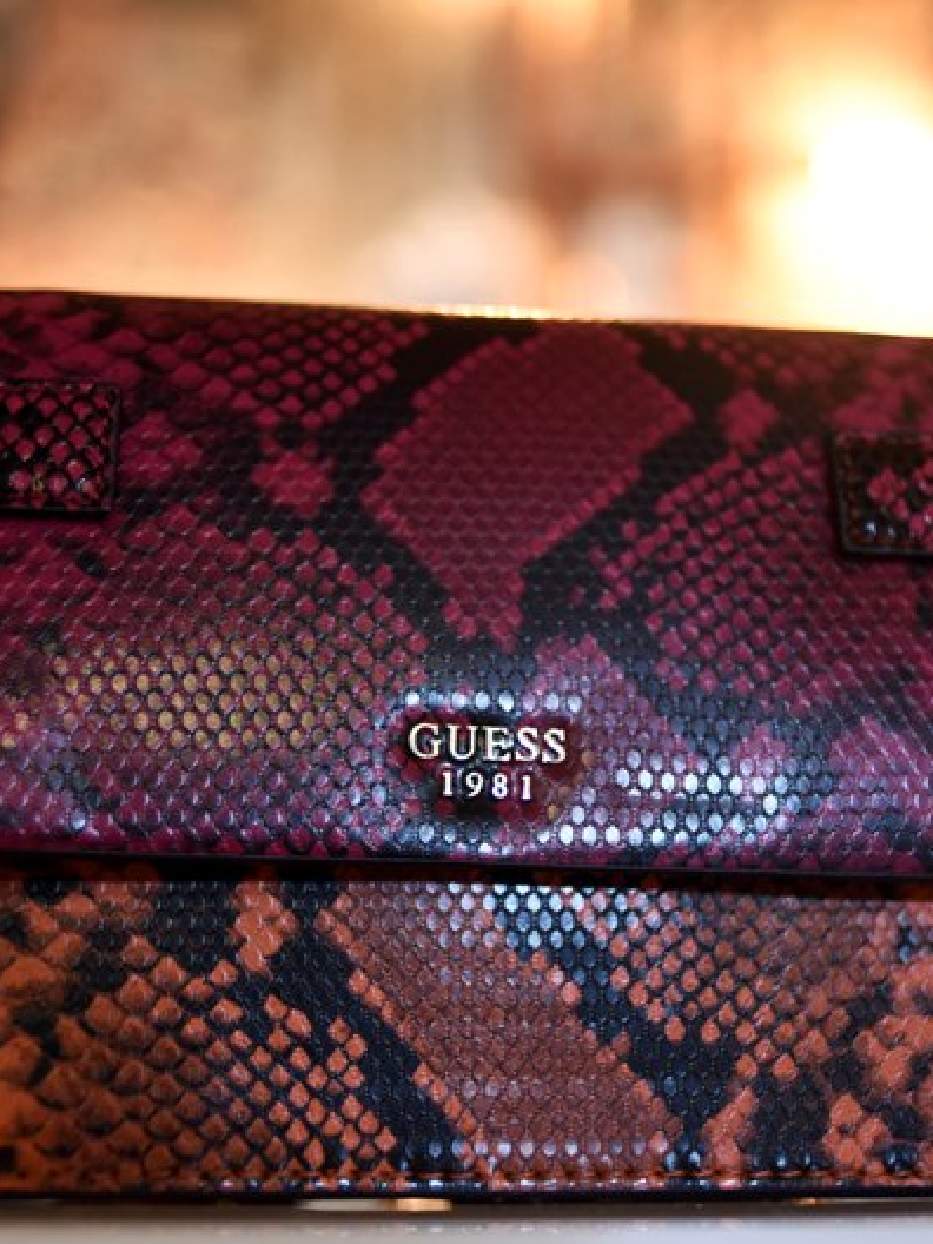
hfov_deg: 28.5
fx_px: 1833
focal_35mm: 51
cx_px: 516
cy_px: 622
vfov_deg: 37.5
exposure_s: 1/80
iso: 1250
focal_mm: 35
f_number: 2
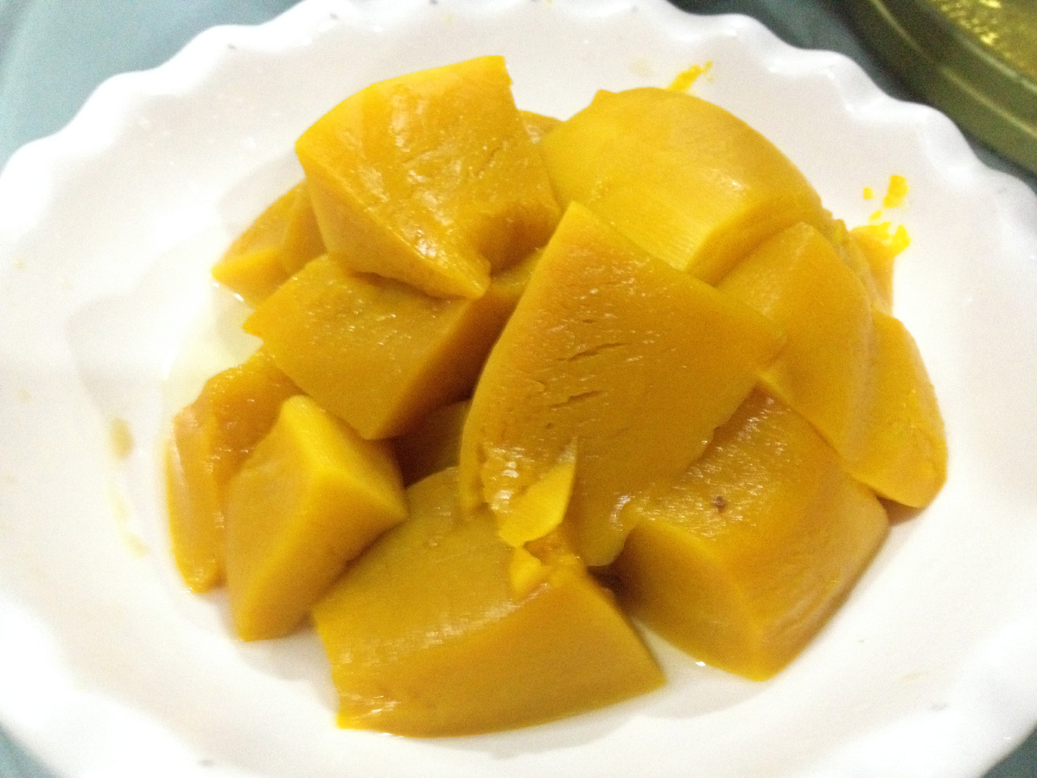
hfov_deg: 52.6
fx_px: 1049
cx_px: 518
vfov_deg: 40.7
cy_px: 389
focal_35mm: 35
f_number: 2.4
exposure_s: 1/15
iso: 500
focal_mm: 4.28
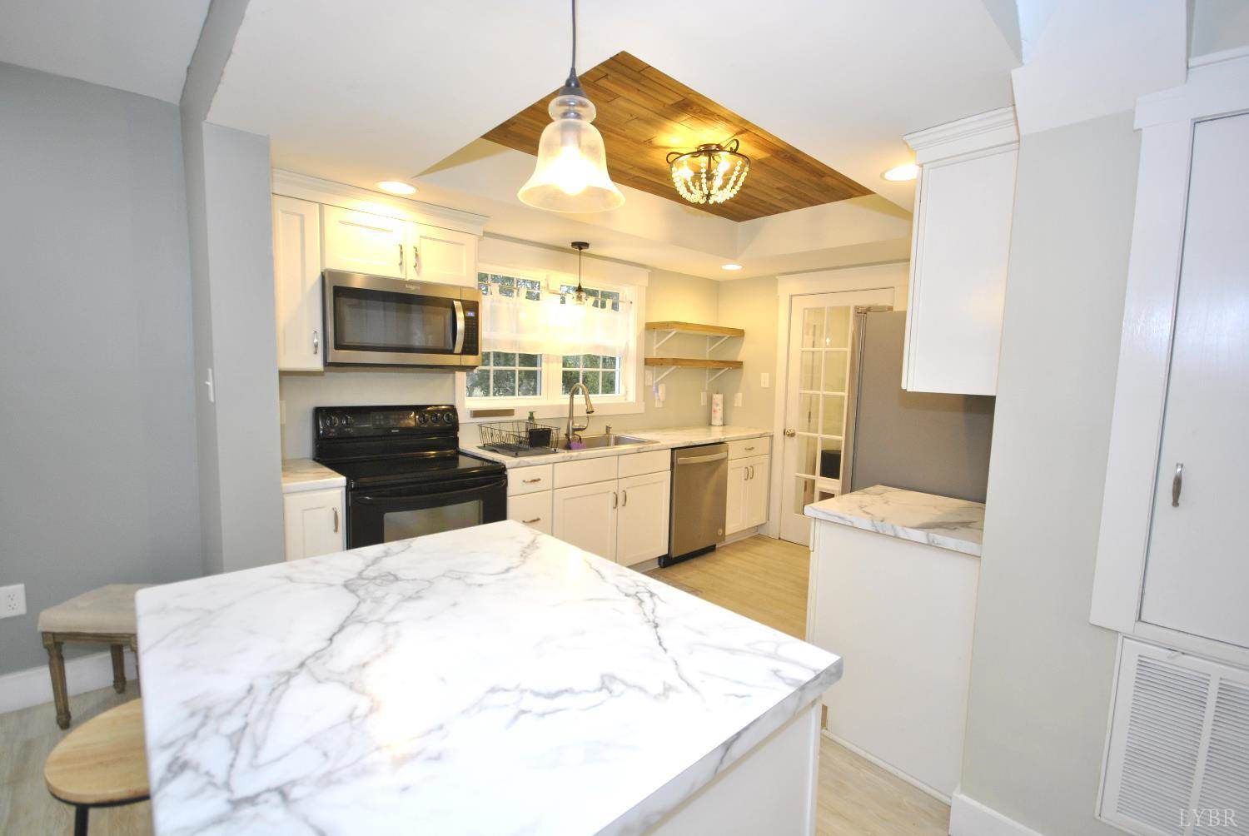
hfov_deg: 100.3
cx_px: 624
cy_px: 418
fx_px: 521
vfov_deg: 77.5
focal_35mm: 15
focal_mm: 10
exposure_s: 1/30
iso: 220
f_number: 4
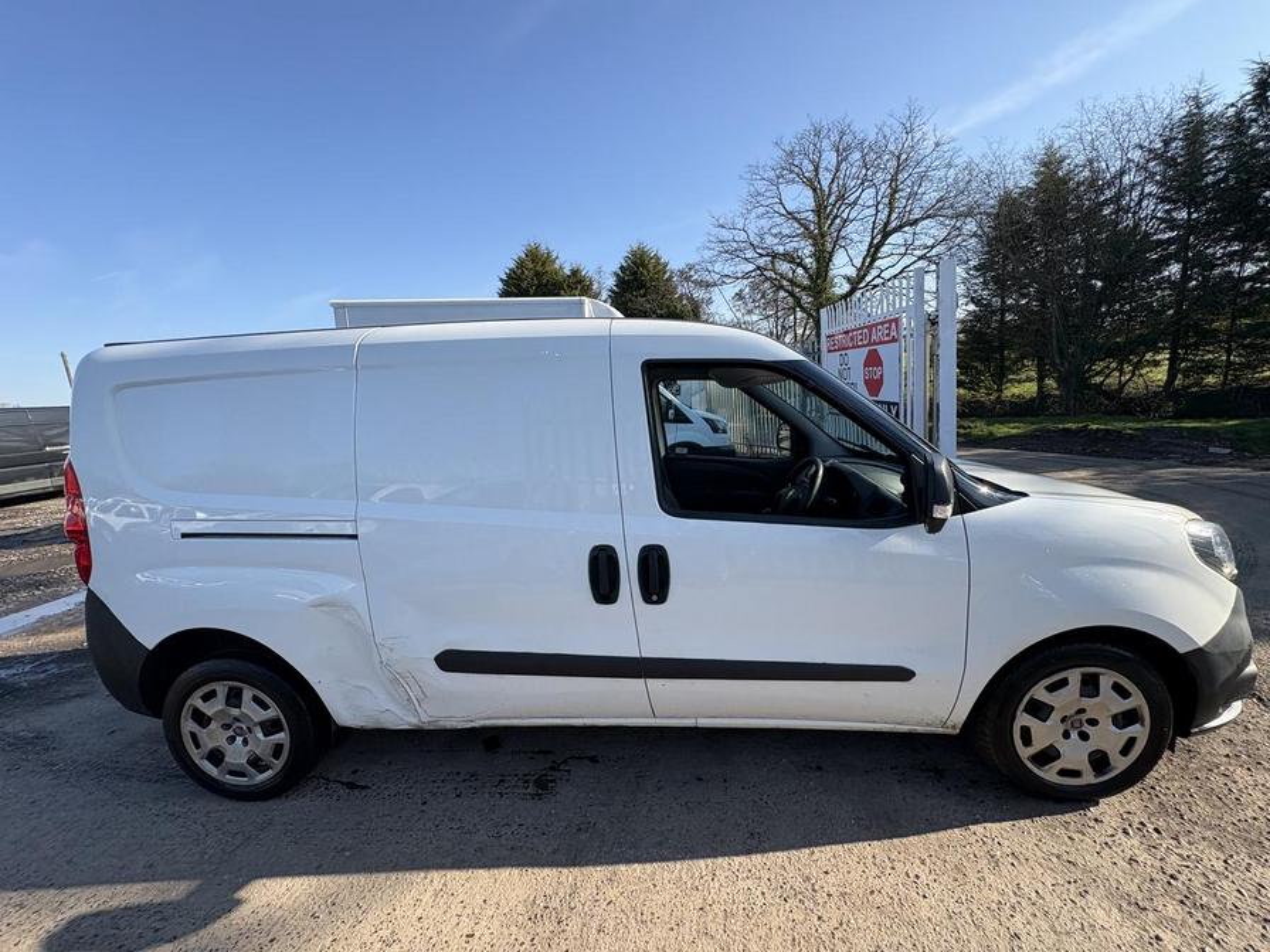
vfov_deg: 85.7
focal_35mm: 14
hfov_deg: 102.1
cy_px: 476
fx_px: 514
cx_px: 635
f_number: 2.2
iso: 50
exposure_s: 1/821
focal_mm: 2.22
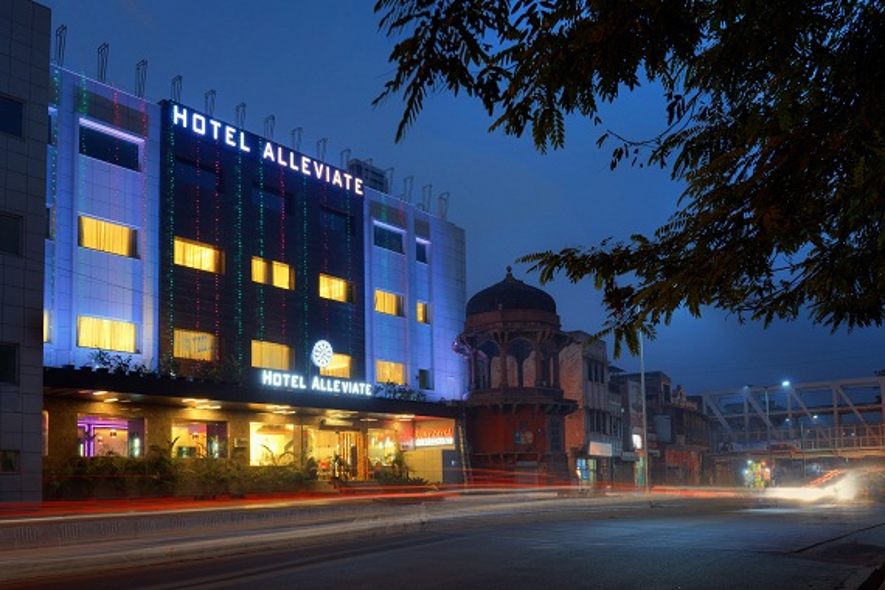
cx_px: 442
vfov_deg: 53.1
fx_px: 590
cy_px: 295
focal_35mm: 24
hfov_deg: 73.7
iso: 250
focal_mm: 24
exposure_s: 15
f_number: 22
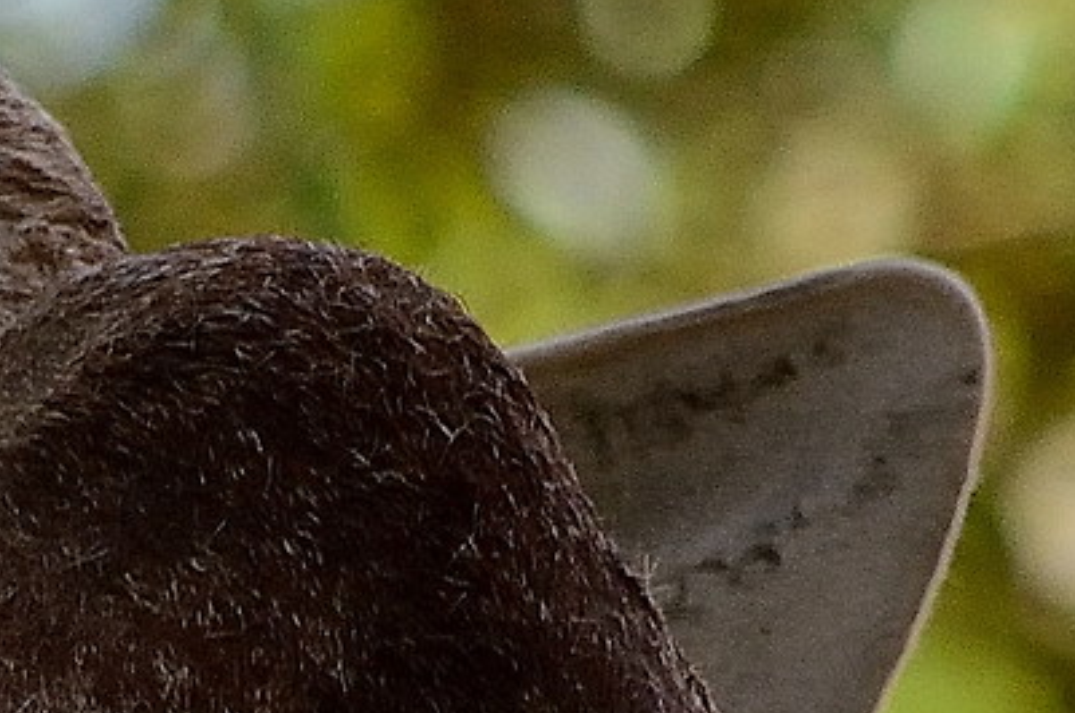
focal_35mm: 2513
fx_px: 74920
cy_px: 1092
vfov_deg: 0.5
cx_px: -67
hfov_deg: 0.8
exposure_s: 1/1250
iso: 400
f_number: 5.6
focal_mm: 280
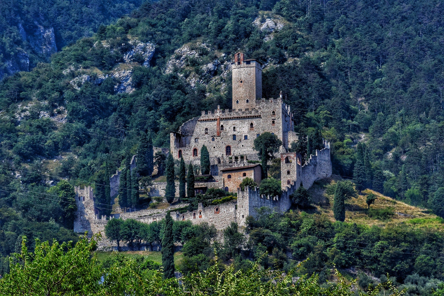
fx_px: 2405
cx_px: 222
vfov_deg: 7.0
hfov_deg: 10.5
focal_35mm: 195
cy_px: 148
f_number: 14
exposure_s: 1/1000
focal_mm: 130
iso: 200
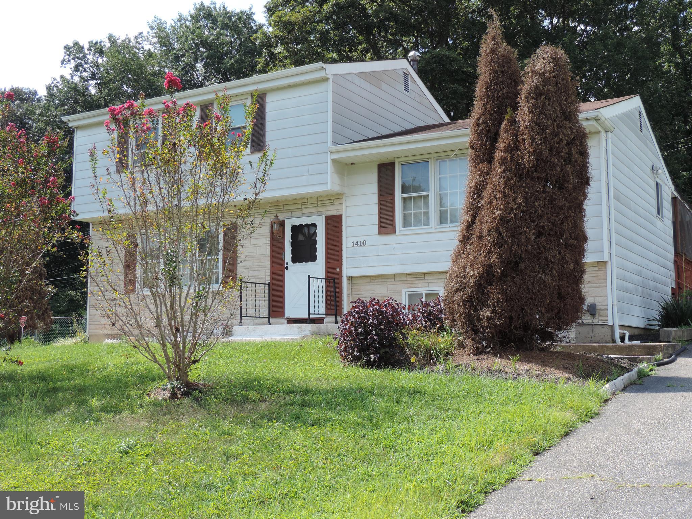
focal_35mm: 43
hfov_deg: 43.9
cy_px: 260
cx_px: 346
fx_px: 860
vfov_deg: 33.6
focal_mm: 7.6
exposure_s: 1/400
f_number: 3.4
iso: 80
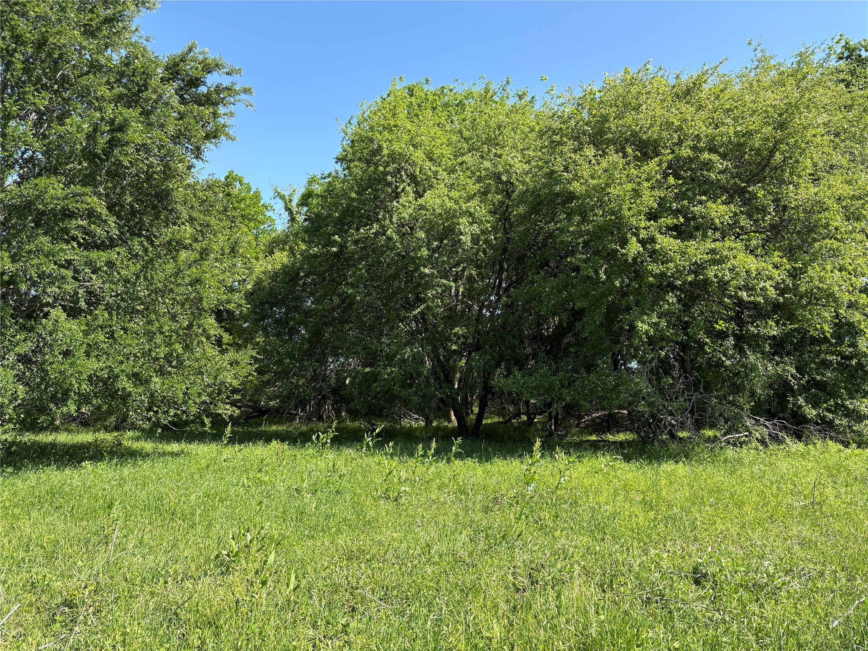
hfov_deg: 67.3
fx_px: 652
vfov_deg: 53.1
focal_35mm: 26
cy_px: 326
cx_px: 434
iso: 50
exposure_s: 1/1196
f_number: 1.6
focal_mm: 5.96
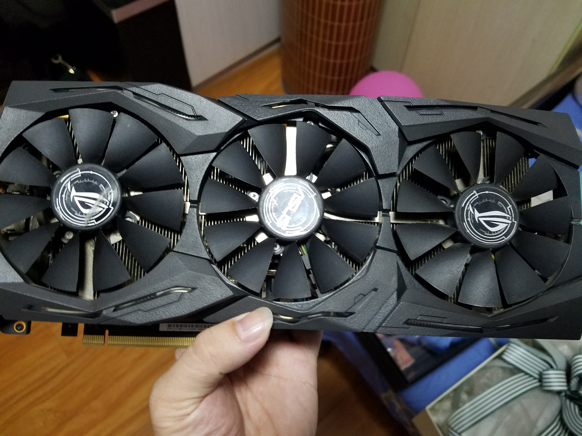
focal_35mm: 26
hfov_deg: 67.3
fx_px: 437
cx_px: 291
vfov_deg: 53.1
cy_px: 218
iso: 200
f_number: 1.7
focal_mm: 4.2
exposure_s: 1/10
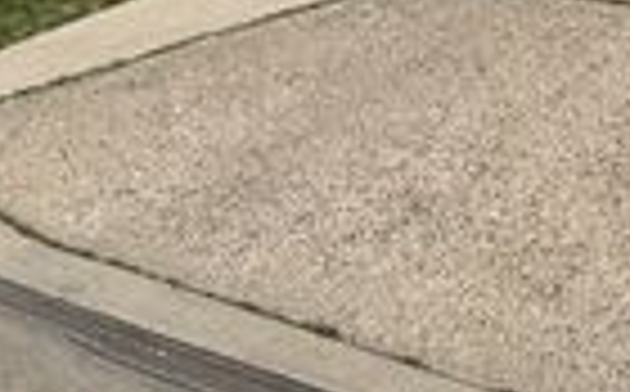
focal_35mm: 91
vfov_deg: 12.8
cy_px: -349
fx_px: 1560
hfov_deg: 22.2
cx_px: 576
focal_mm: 6.76
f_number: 1.78
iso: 80
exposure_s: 1/9091
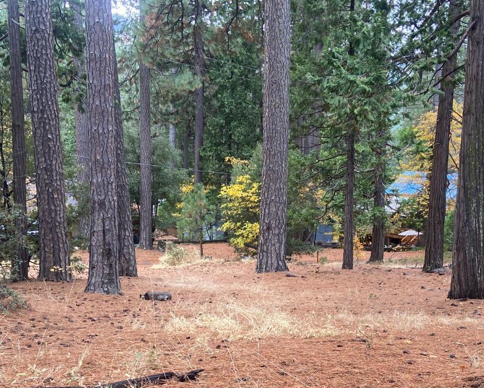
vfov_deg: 33.1
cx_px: 271
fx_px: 630
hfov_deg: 41.9
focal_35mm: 44
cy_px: 313
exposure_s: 1/122
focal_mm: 4.25
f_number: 1.8
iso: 100
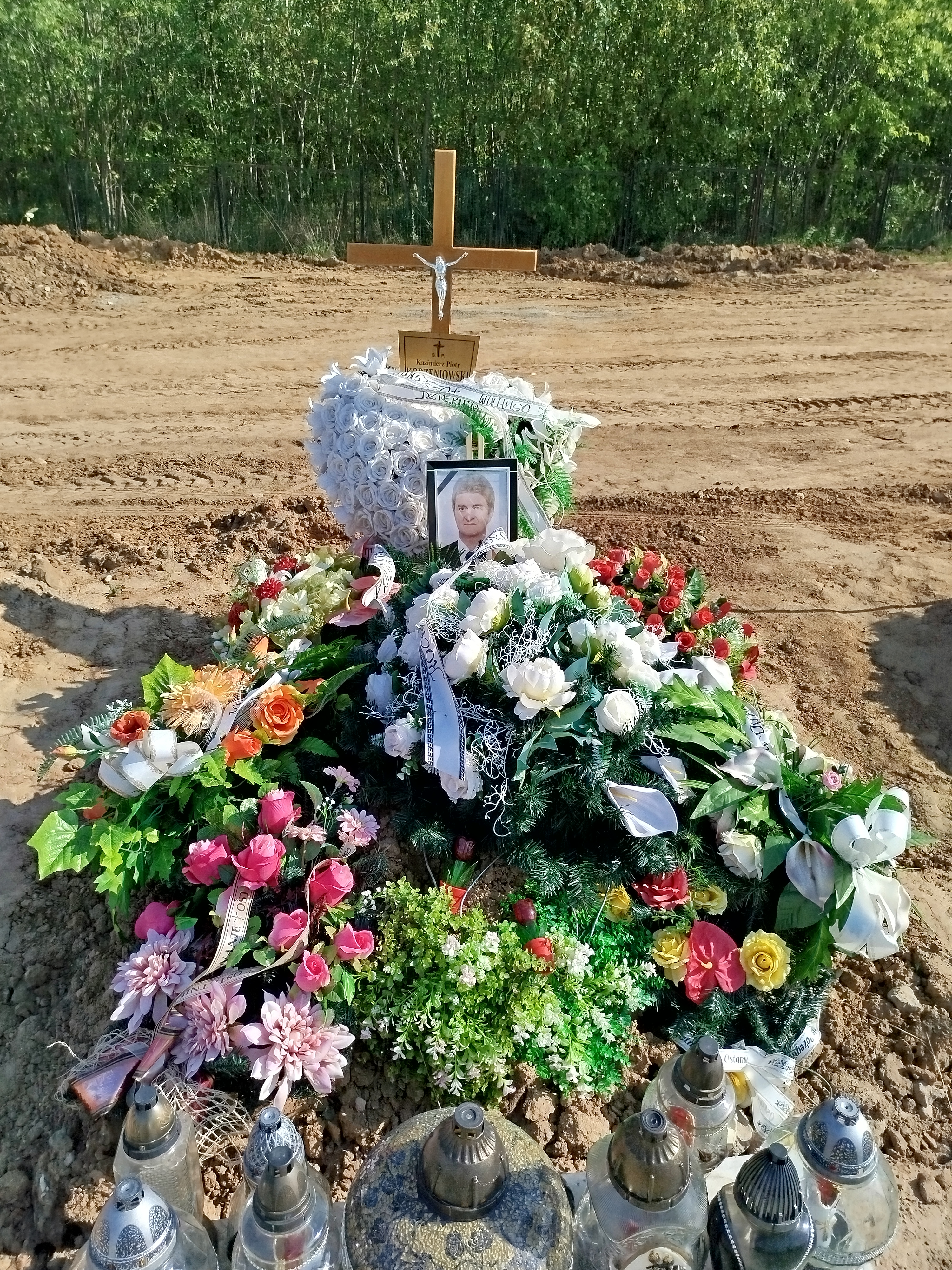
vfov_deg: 71.6
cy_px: 635
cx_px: 476
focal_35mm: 24
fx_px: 880
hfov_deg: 56.8
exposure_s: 1/945
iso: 50
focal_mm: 5.31
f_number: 1.7
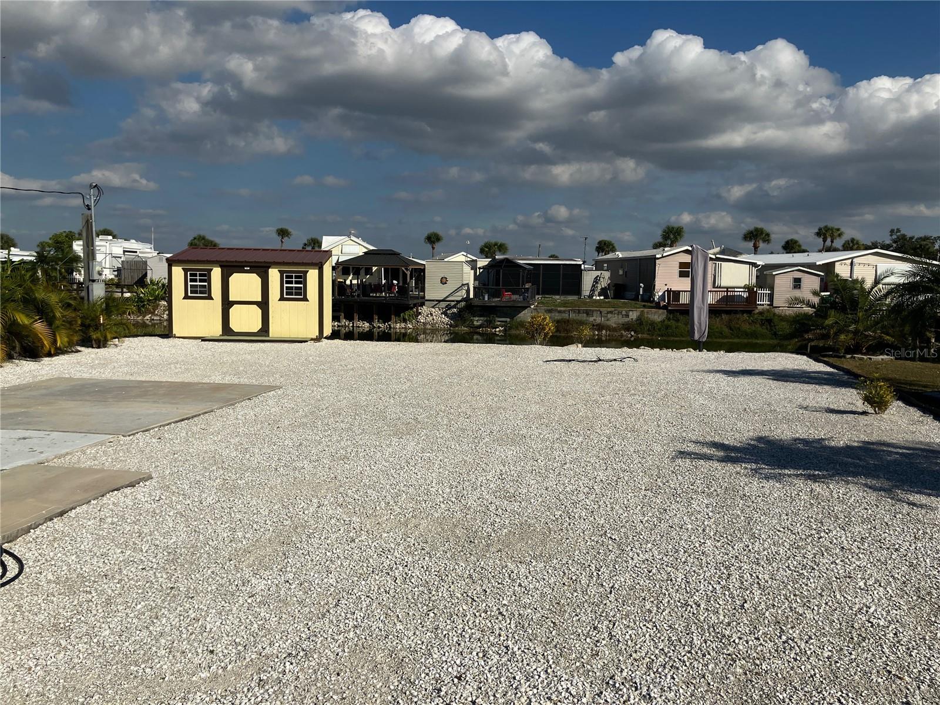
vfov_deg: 49.7
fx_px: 760
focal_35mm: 28
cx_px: 470
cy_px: 352
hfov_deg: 63.4
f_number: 1.8
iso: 32
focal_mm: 3.99
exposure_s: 1/6098
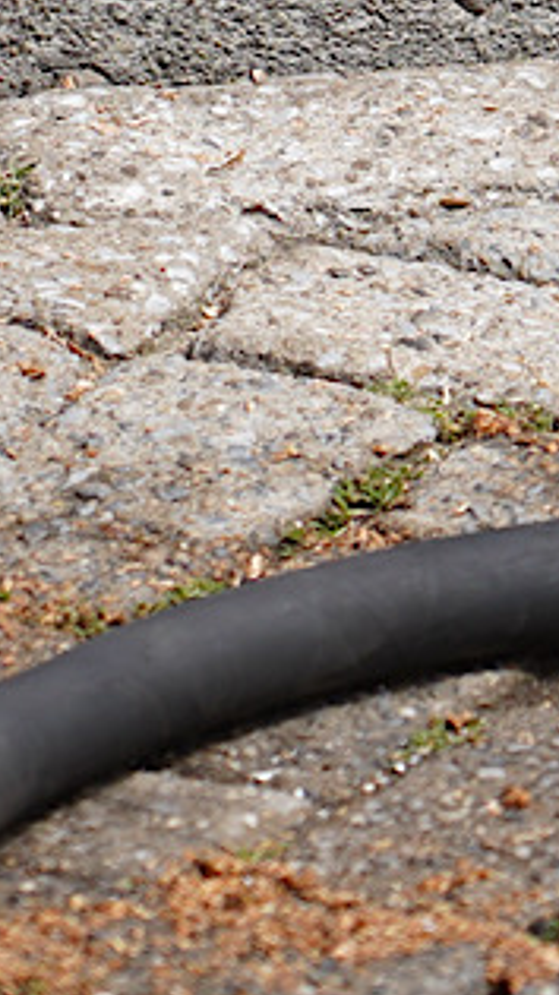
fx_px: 17669
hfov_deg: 1.8
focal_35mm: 670
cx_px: 903
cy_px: -847
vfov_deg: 3.2
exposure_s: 1/400
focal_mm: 105
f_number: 4.5
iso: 100
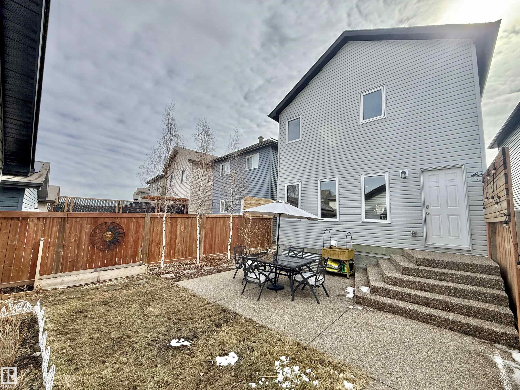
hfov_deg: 102.1
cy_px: 195
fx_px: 210
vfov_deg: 85.7
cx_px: 260
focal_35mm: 14
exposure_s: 1/2320
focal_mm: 2.22
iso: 64
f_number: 2.2
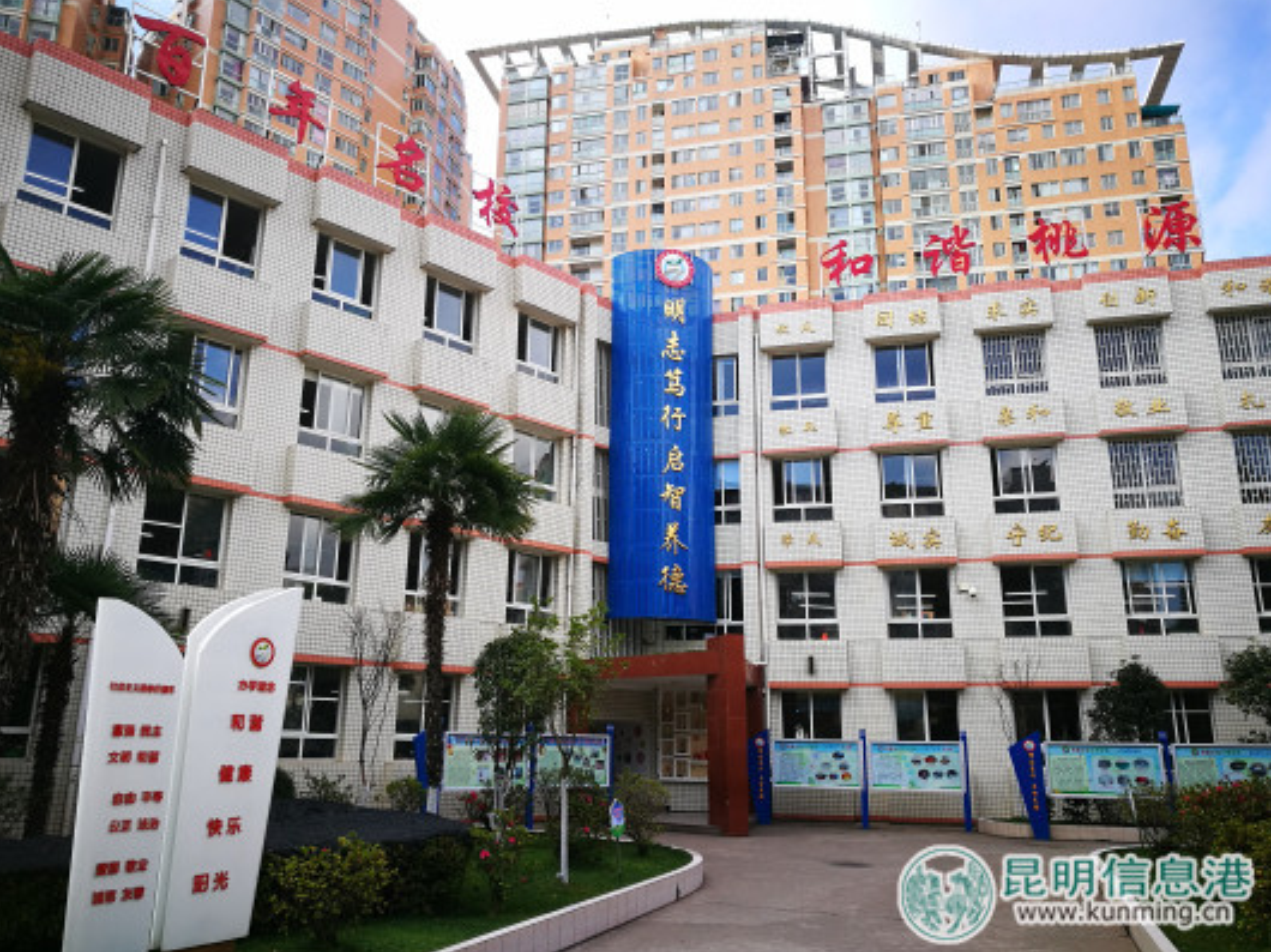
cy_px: 475
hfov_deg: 63.5
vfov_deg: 49.7
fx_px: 1028
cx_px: 621
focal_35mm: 28
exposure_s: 1/181
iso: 50
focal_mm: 4.5
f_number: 2.2
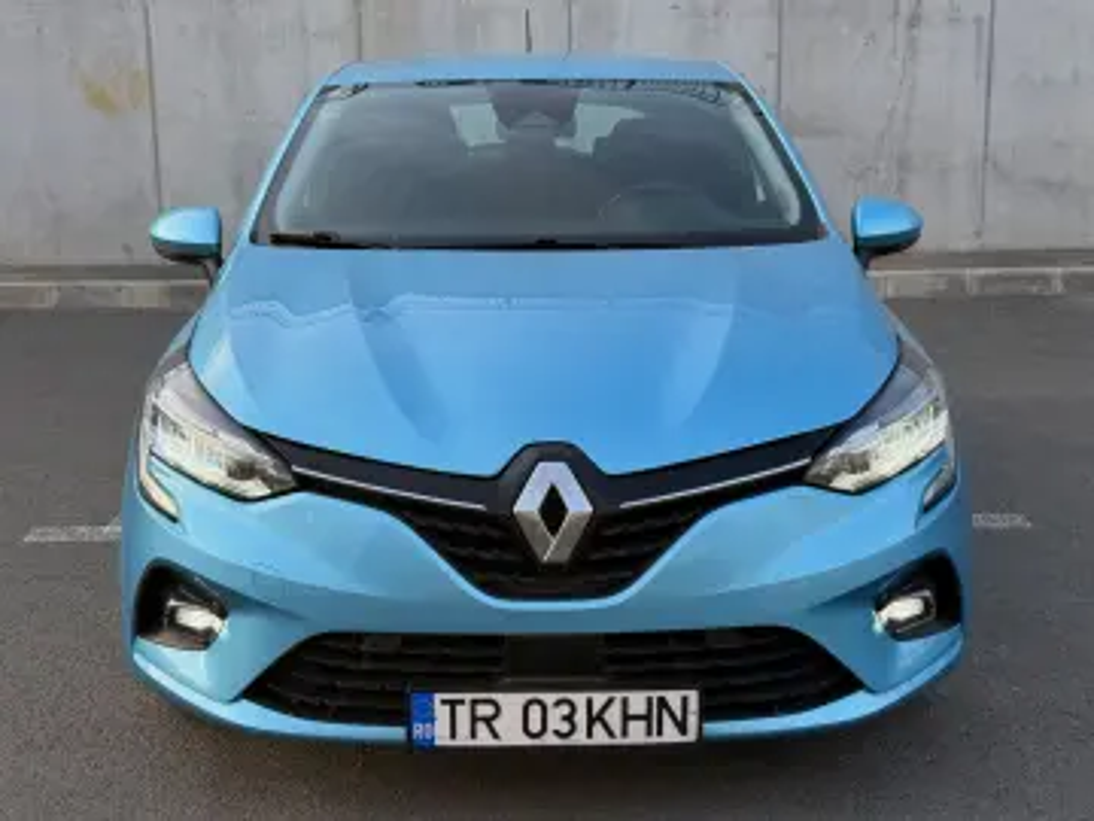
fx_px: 1517
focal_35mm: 48
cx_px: 547
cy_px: 410
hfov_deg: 39.7
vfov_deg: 30.3
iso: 64
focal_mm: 6.76
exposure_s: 1/646
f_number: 1.78
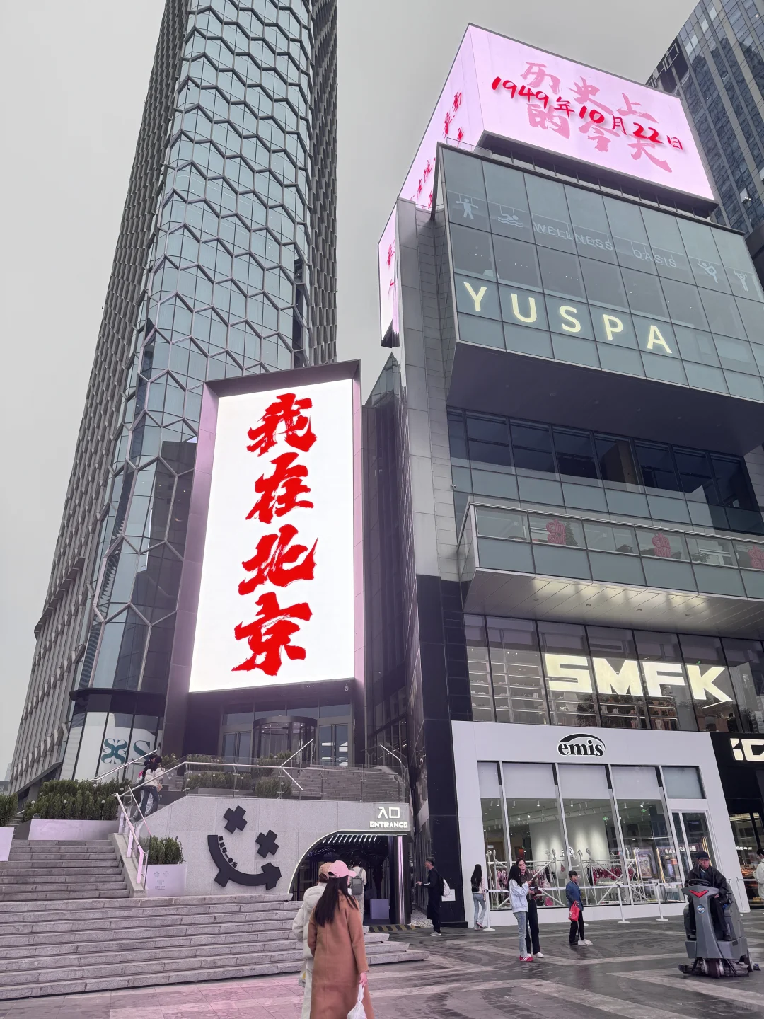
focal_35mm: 24
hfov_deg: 56.8
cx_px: 382
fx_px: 706
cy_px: 510
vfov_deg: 71.6
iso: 64
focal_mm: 6.76
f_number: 1.78
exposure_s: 1/224
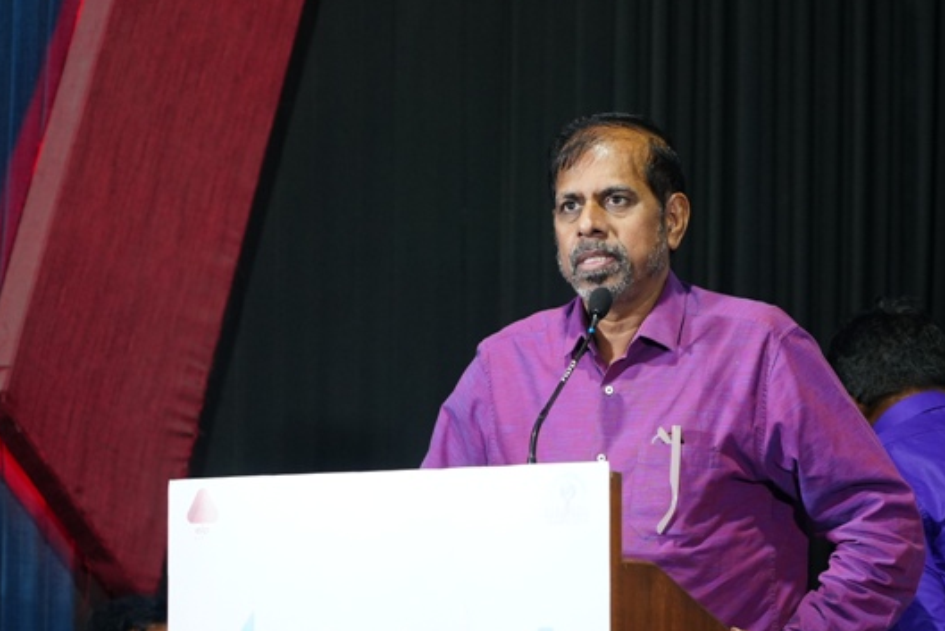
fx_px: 4989
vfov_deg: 7.2
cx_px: 495
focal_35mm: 190
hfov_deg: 10.8
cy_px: 357
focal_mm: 105
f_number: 4
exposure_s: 1/160
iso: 1600
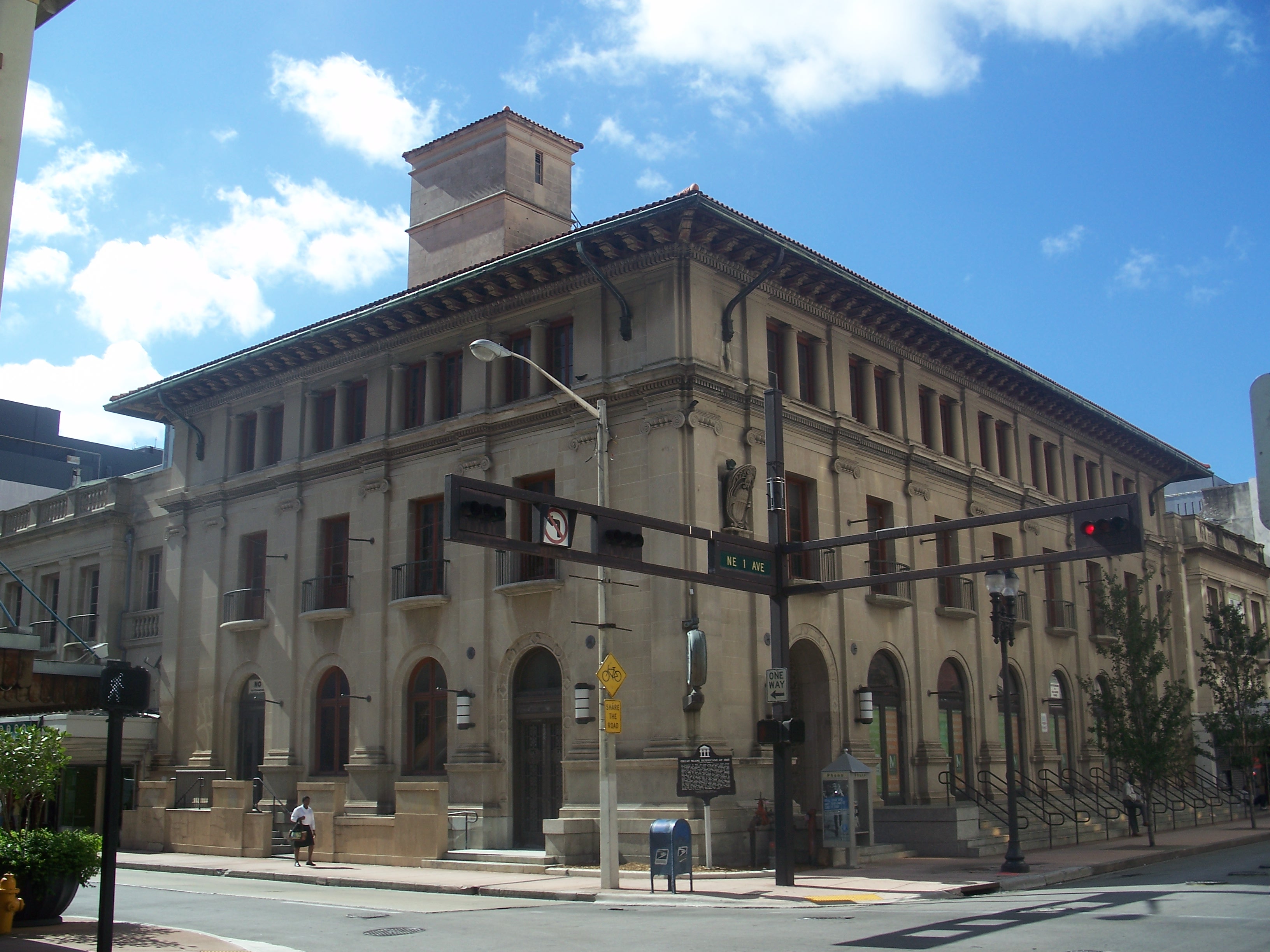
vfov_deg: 38.7
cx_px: 635
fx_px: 1357
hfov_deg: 50.1
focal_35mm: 37
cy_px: 476
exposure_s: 1/400
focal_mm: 7.8
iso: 64
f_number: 4
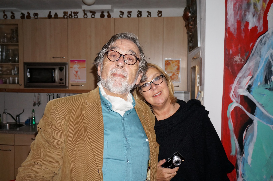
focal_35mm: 33
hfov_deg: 57.3
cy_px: 90
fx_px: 250
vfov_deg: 39.9
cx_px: 136
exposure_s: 1/60
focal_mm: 22
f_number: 4
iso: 800
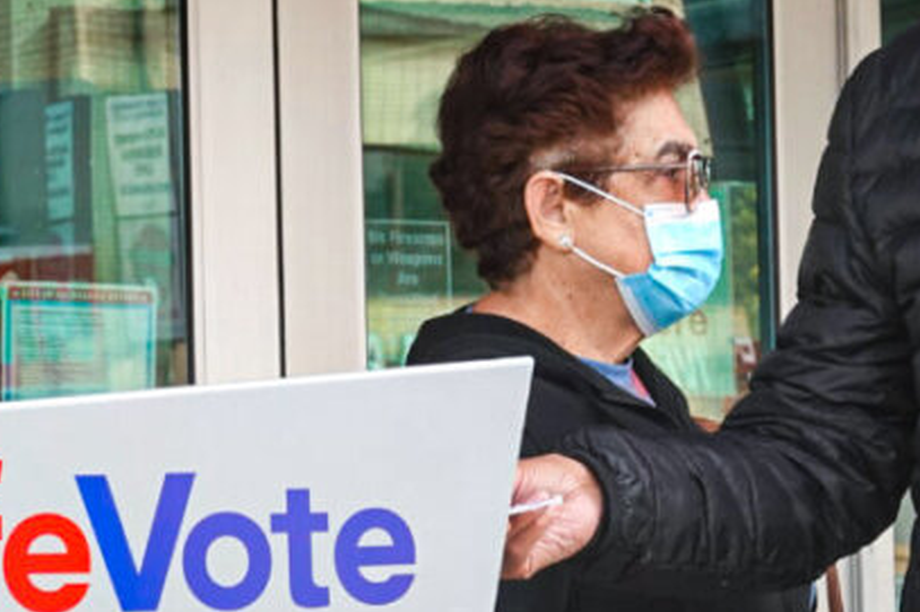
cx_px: 572
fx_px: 5288
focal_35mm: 207
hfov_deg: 9.9
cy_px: 481
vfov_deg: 6.6
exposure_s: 1/200
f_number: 5
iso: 200
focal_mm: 28.54
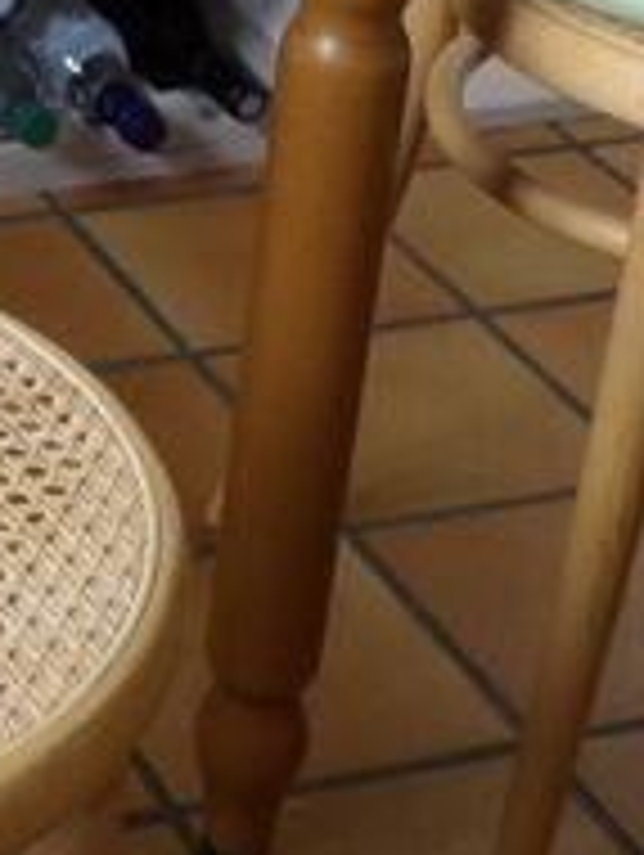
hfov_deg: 12.8
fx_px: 2747
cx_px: -288
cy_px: 216
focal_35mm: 111
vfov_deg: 17.6
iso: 200
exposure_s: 1/34
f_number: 3.6
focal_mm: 5.9
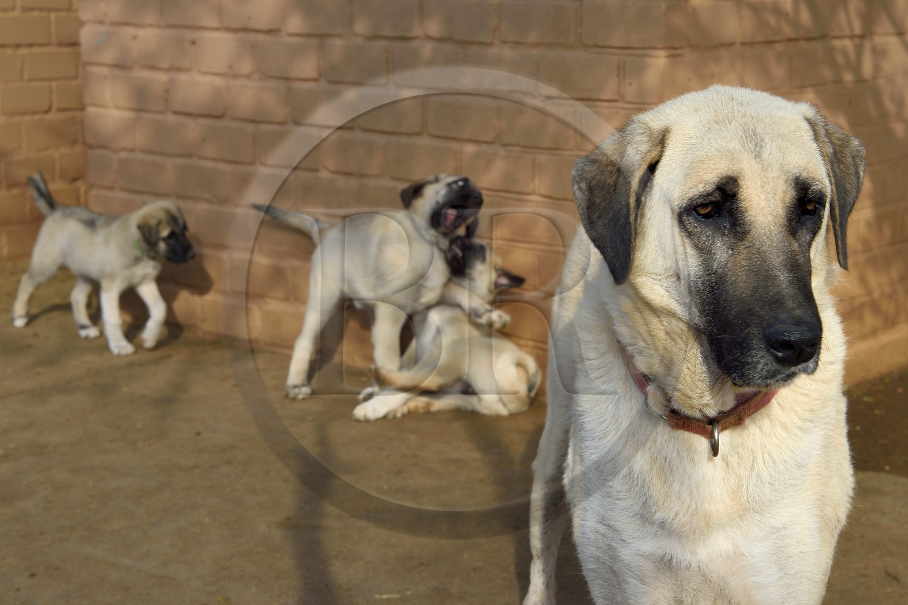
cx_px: 454
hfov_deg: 34.5
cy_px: 302
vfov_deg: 23.4
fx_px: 1462
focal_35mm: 58
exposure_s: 1/250
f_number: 13
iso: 200
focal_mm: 58
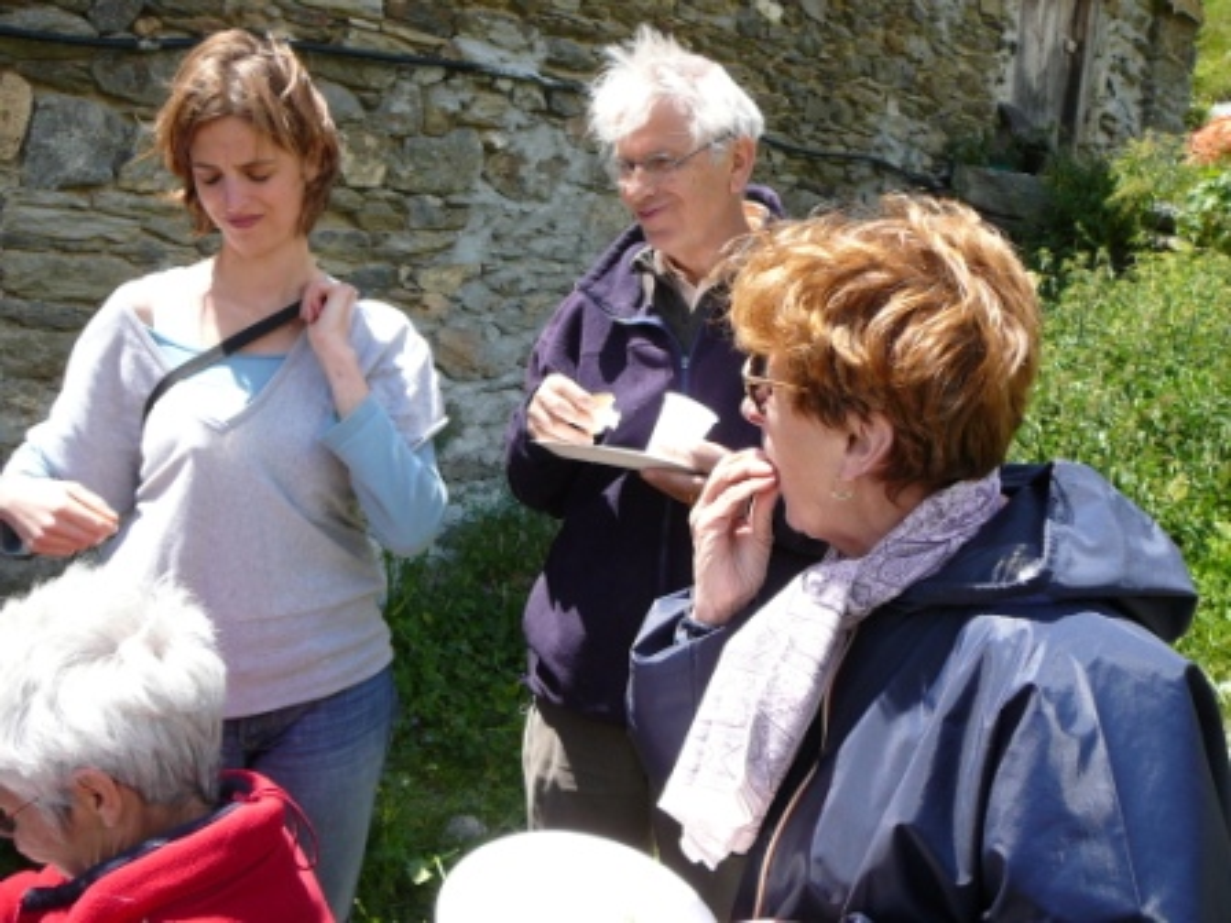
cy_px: 462
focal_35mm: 35
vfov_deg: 40.7
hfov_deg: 52.6
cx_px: 616
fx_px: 1245
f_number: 2.8
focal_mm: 5.2
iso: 80
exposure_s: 1/320
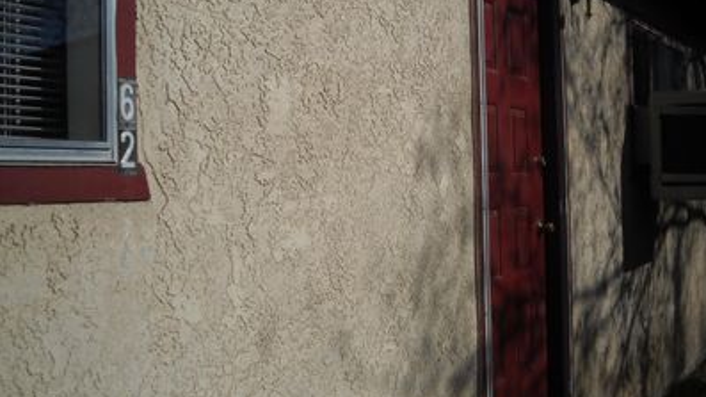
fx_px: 898
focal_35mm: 48
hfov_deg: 42.8
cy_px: 182
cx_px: 414
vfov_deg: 24.9
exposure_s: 1/1043
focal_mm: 5.7
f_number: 5.6
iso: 64
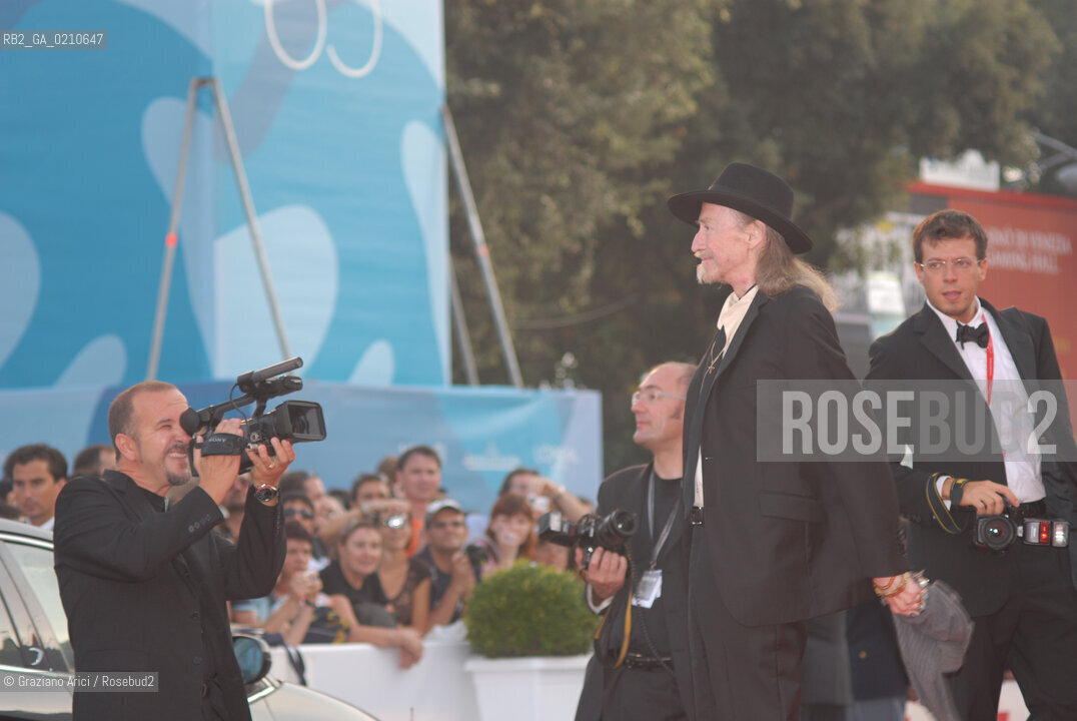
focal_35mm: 174
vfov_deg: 7.9
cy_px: 360
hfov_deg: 11.8
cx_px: 538
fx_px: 5211
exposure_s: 1/125
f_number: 4
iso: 160
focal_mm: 116
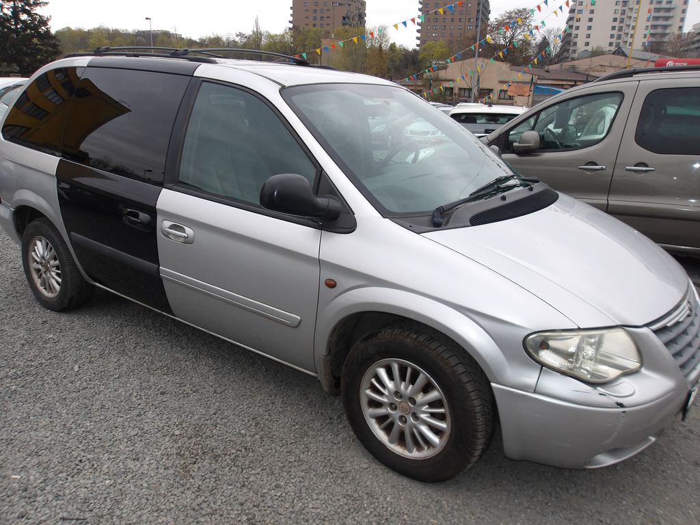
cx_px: 350
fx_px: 546
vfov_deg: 51.4
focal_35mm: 27
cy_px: 262
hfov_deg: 65.3
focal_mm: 4.9
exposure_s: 1/165
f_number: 3
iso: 100
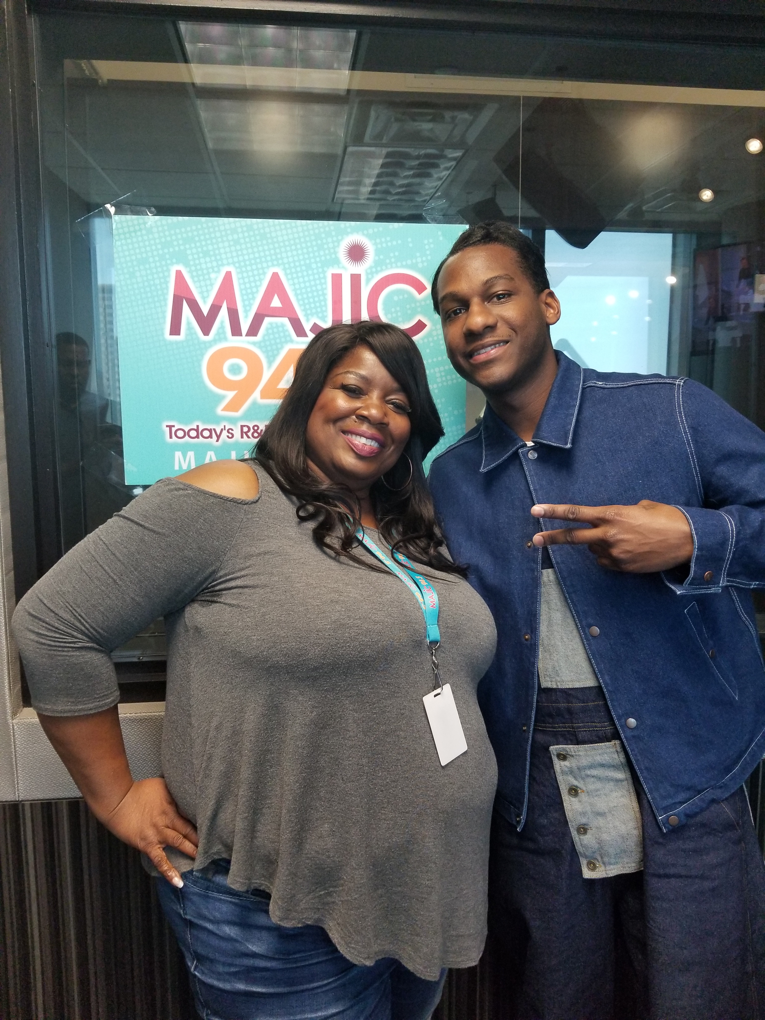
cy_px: 510
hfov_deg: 53.1
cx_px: 382
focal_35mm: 26
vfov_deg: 67.3
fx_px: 766
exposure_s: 1/60
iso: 200
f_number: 1.7
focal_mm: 4.25
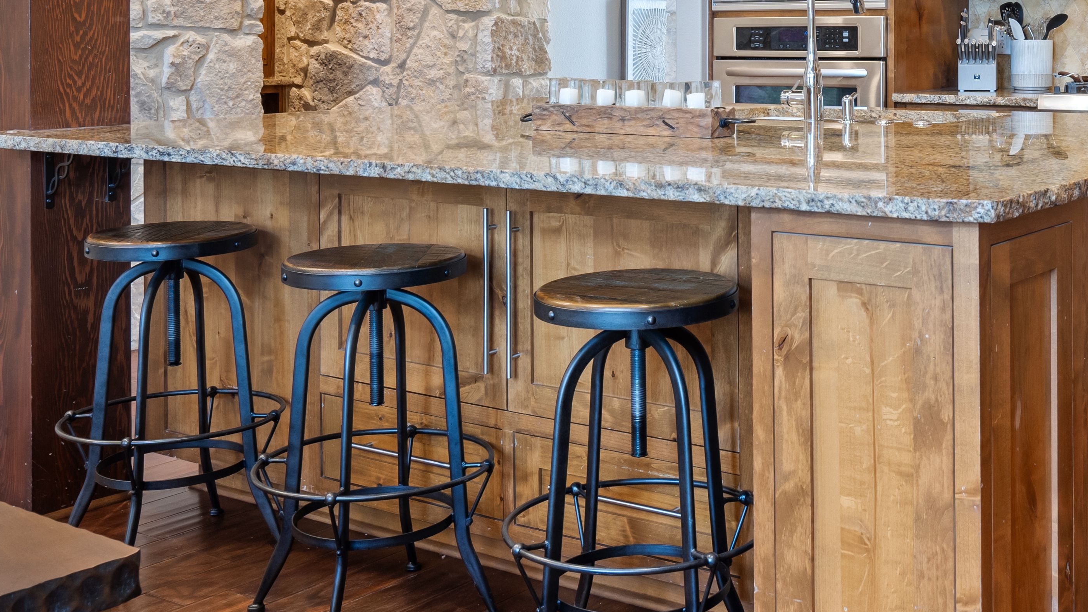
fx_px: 1356
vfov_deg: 24.7
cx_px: 788
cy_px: 67
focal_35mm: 47
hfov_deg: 42.6
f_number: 8
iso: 400
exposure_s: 1/1.25
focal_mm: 21
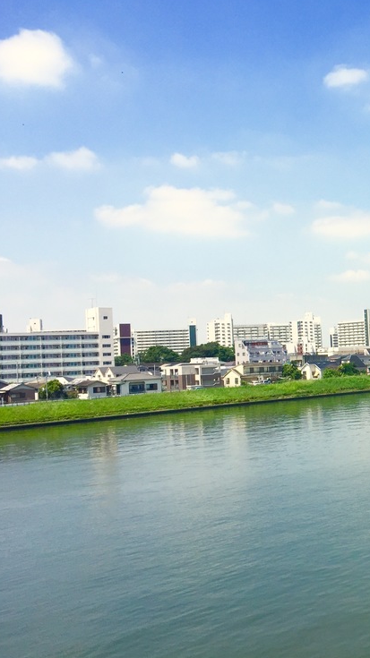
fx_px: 751
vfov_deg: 47.4
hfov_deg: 25.0
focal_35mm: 43
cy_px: 328
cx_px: 443
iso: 32
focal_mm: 4.15
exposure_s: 1/2198
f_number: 2.2
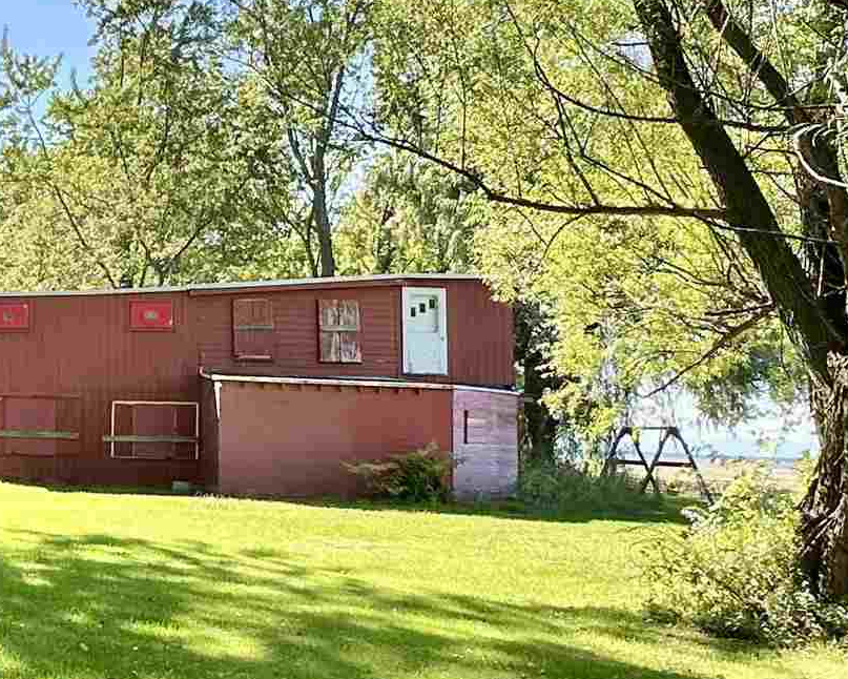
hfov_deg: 31.6
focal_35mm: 52
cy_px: 258
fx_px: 1305
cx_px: -98
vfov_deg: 29.0
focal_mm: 2.22
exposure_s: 1/548
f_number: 2.2
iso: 40
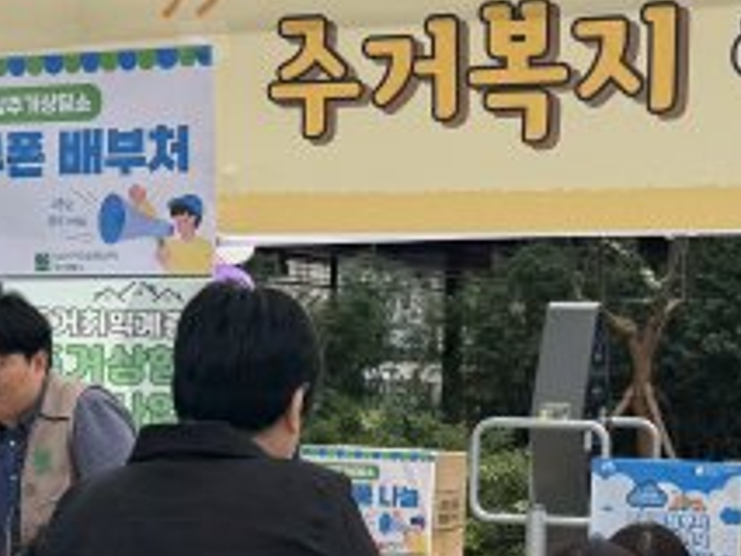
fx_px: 1928
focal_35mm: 90
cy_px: 507
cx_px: 369
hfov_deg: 21.8
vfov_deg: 16.2
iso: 80
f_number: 1.78
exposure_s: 1/1923
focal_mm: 6.76
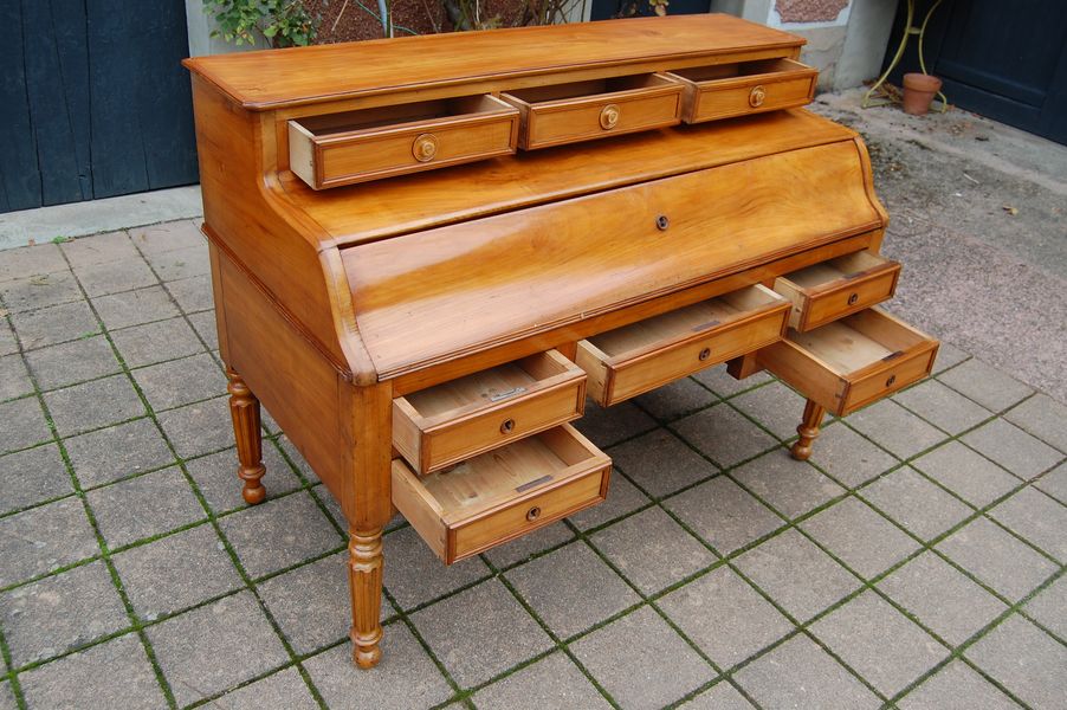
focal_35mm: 33
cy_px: 355
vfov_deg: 39.9
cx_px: 534
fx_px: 977
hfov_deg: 57.3
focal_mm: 22
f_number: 5.6
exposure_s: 1/125
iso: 200
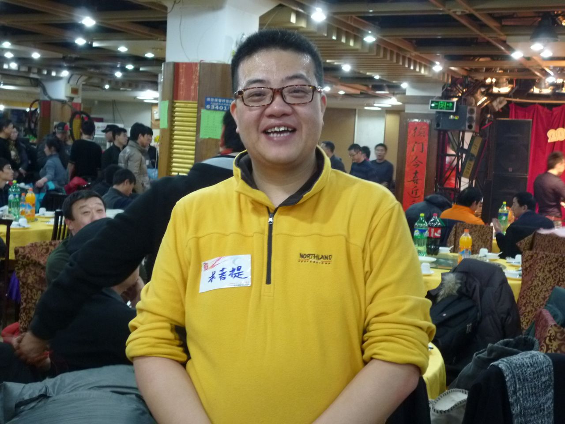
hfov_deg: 39.7
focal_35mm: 48
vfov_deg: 30.3
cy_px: 212
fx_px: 783
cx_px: 282
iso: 400
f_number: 4
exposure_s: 1/8
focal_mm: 8.6
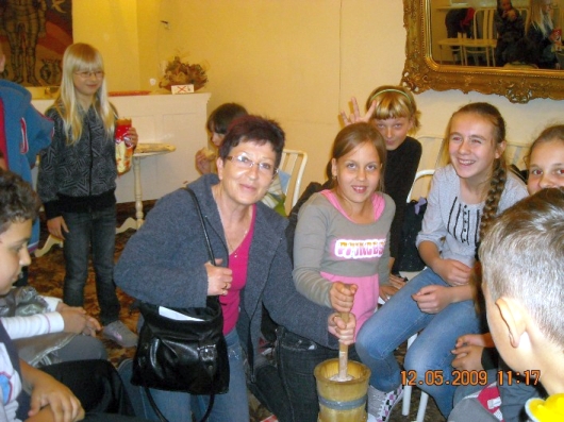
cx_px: 282
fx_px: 570
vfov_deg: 40.7
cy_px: 211
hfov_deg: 52.6
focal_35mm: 35
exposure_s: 1/60
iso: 400
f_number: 2.8
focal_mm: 5.7
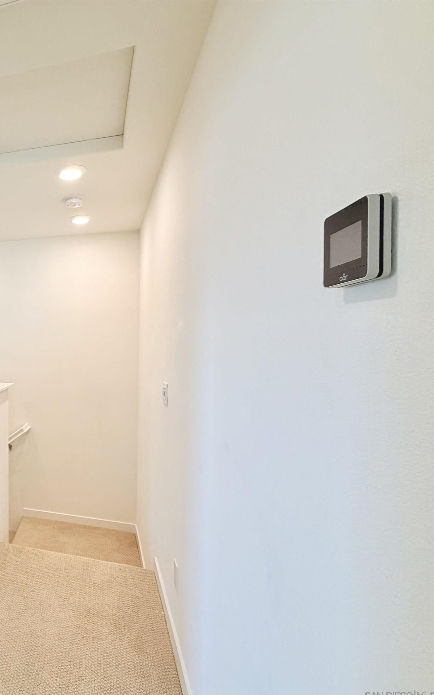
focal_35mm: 20
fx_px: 378
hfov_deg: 46.3
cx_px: -30
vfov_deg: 85.1
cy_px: 351
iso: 200
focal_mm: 2.22
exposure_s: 1/120
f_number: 2.2
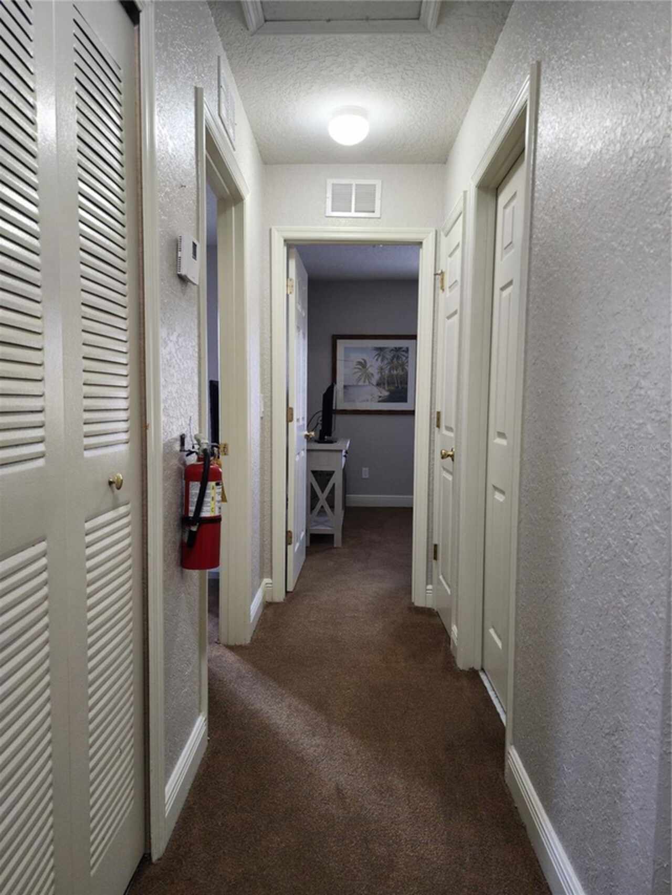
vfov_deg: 73.9
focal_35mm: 23
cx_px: 336
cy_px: 448
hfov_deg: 58.9
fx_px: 595
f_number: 1.8
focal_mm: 6.4
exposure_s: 1/60
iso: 320
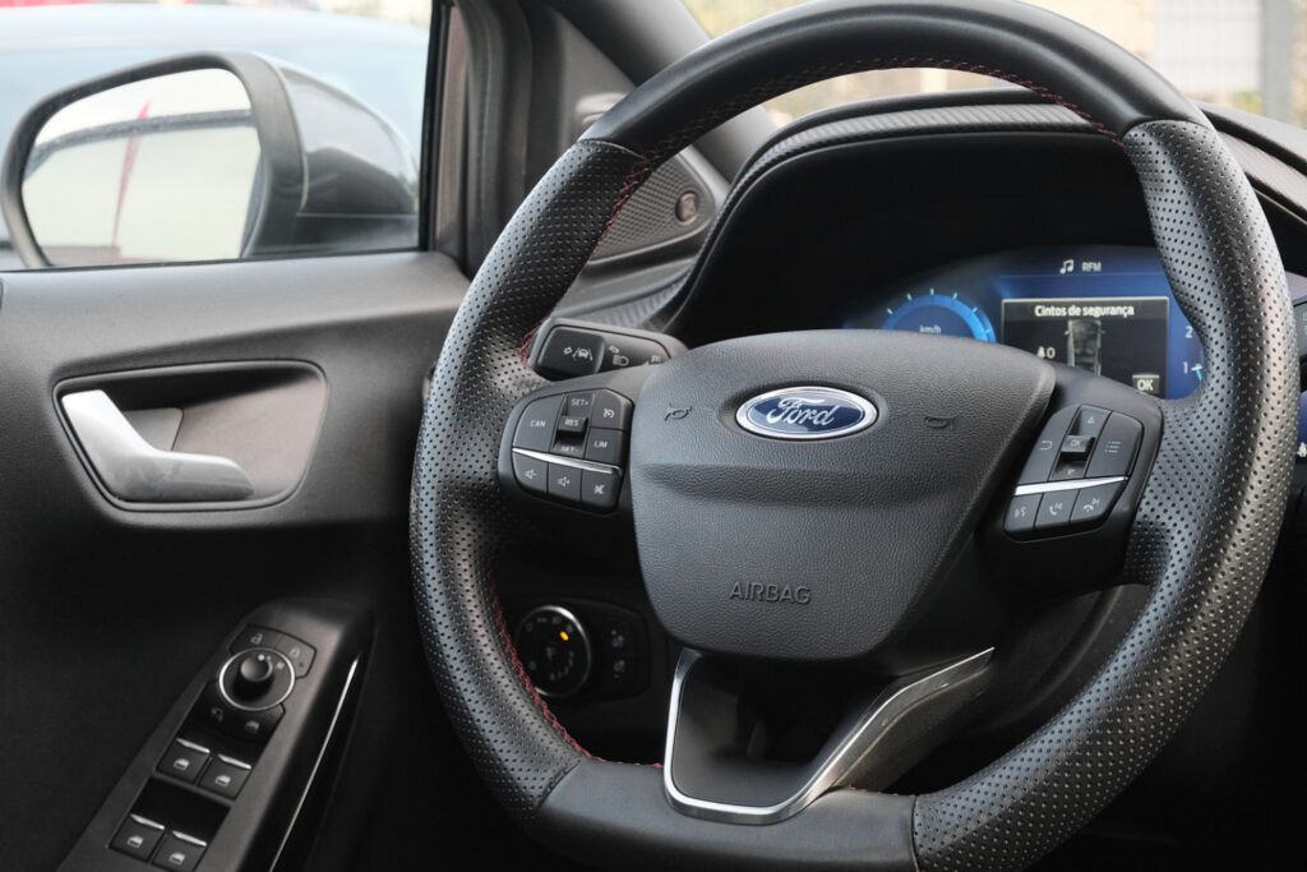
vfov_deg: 20.0
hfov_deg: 29.7
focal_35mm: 68
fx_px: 2469
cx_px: 654
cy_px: 436
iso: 2000
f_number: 7.1
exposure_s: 1/125
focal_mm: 45
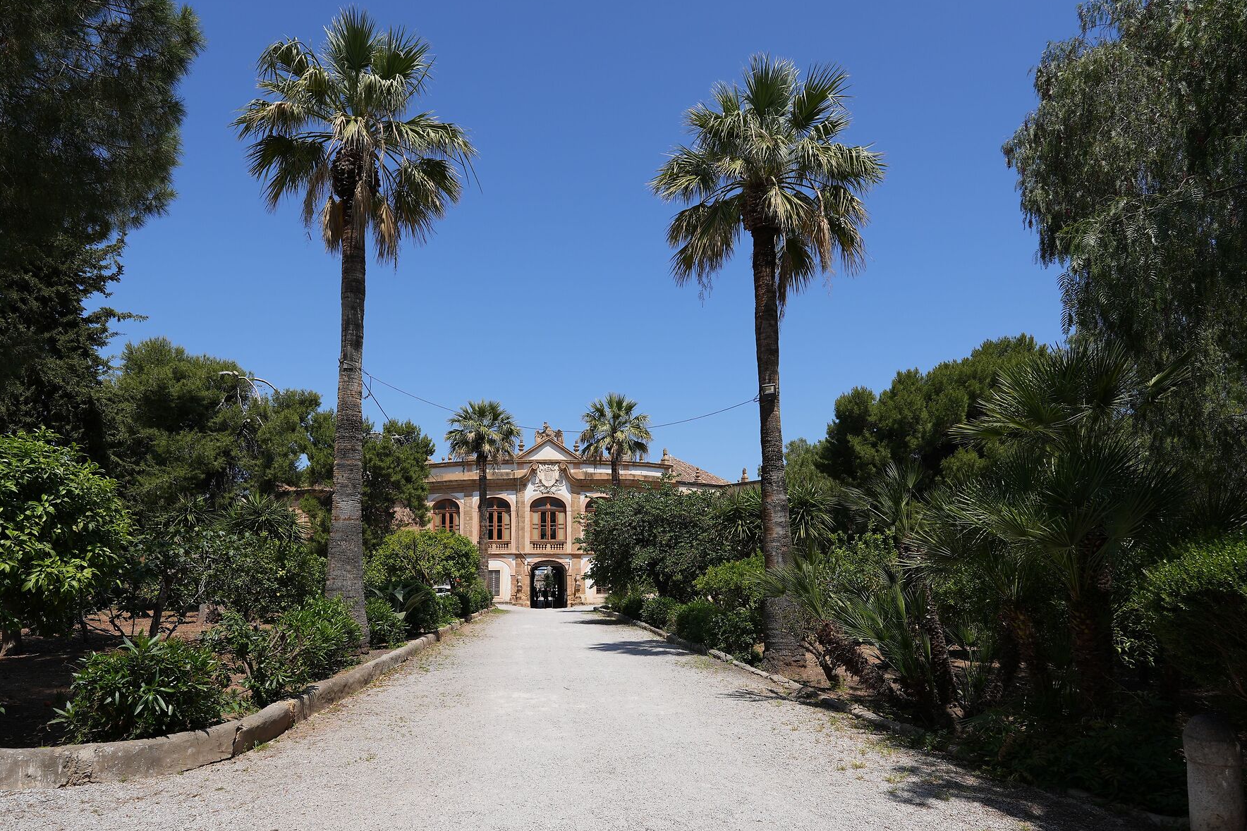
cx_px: 585
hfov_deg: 86.8
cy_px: 510
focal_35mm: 19
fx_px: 658
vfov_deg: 63.8
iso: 100
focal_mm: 14
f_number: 5.6
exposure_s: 1/800
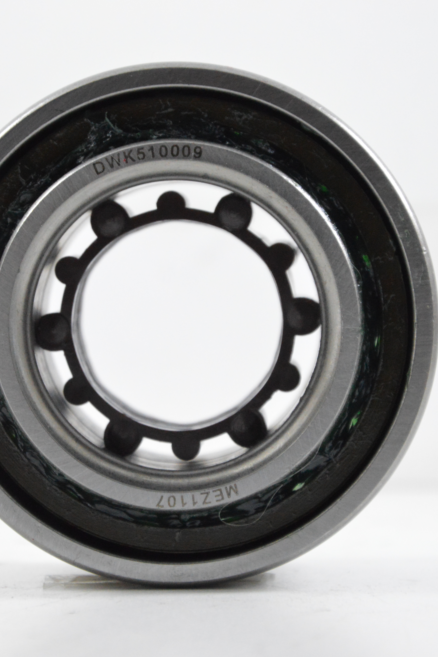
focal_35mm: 192
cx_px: 170
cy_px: 329
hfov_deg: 7.2
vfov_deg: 10.7
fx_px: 3499
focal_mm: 85
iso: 3200
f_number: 7.1
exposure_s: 1/100
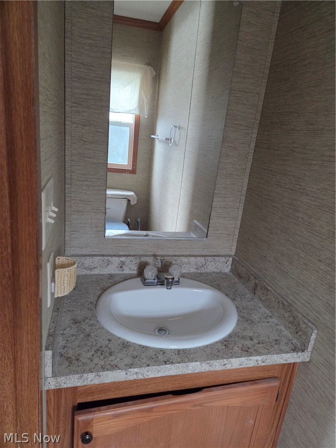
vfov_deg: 73.9
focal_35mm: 23
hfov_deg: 58.9
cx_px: 168
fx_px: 298
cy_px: 224
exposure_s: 1/120
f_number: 1.8
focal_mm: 5.4
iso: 1000
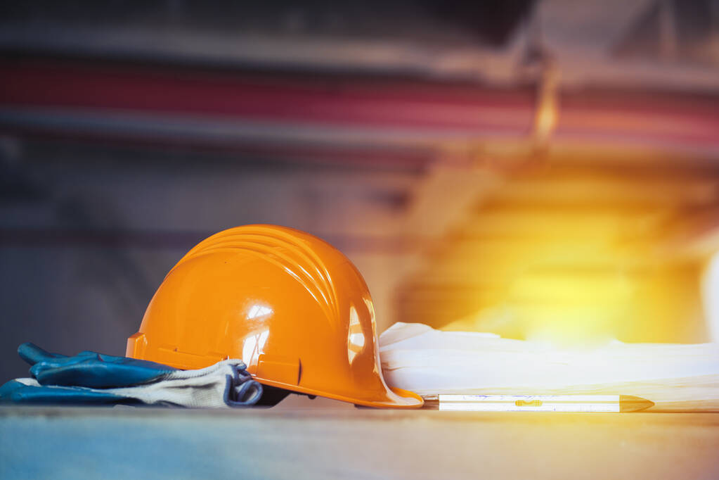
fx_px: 1698
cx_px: 360
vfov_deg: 16.1
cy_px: 240
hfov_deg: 23.9
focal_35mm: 85
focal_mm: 85
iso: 400
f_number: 3.5
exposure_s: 1/100
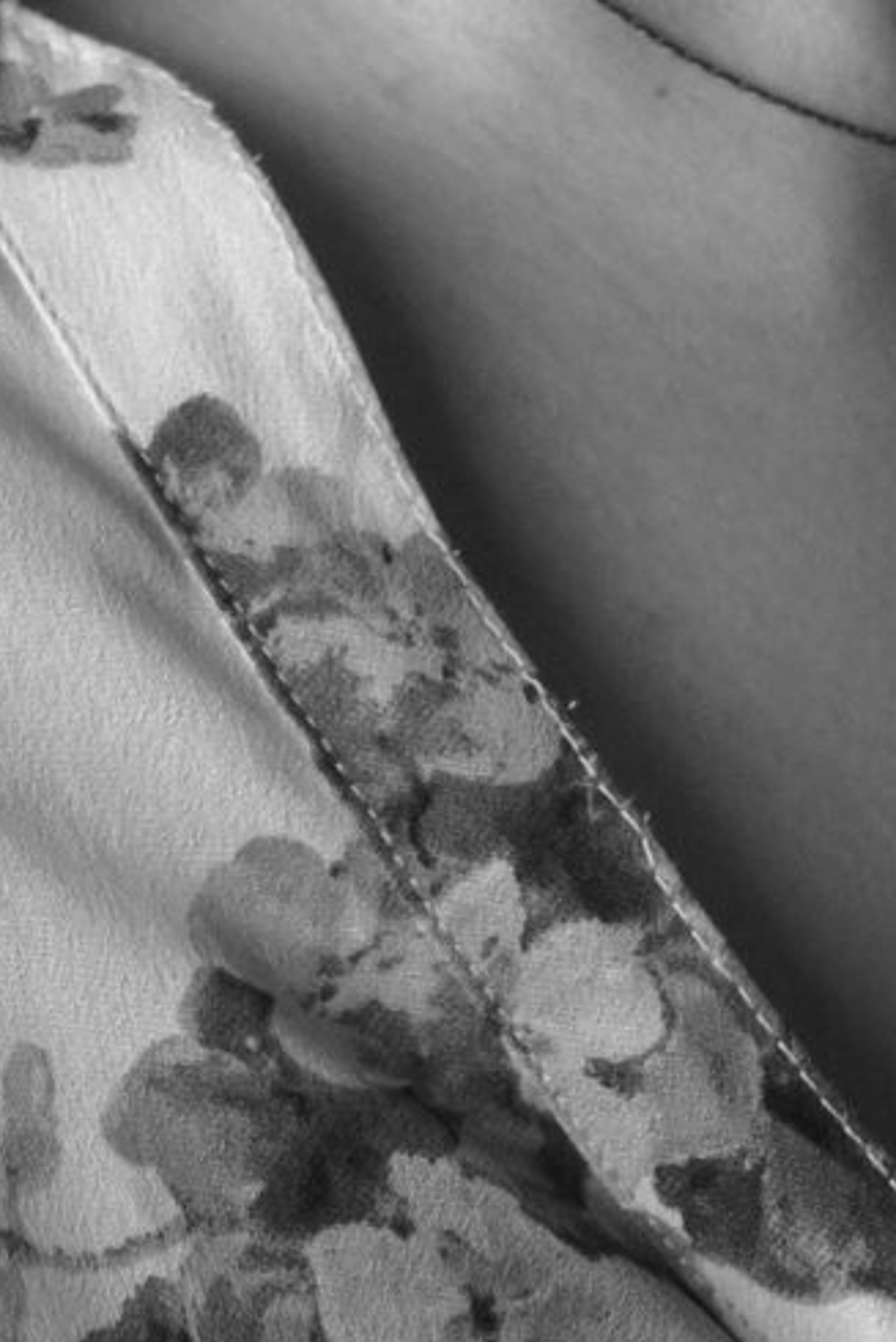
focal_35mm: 325
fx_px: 12124
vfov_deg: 6.2
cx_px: 1255
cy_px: -1249
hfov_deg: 4.2
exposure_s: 1/60
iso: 3200
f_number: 6.4
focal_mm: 55
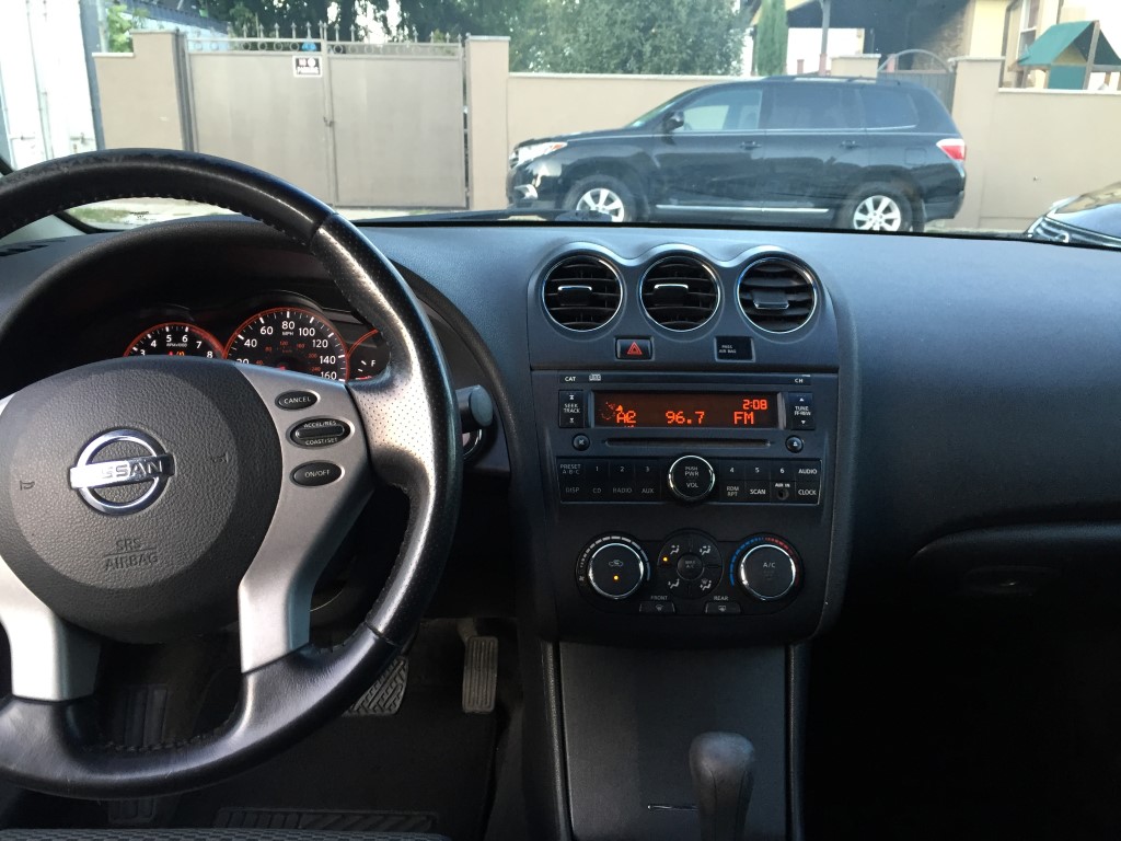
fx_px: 939
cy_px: 420
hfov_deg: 61.7
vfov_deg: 48.2
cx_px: 560
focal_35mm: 29
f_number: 2.2
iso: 40
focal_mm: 4.15
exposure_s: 1/30
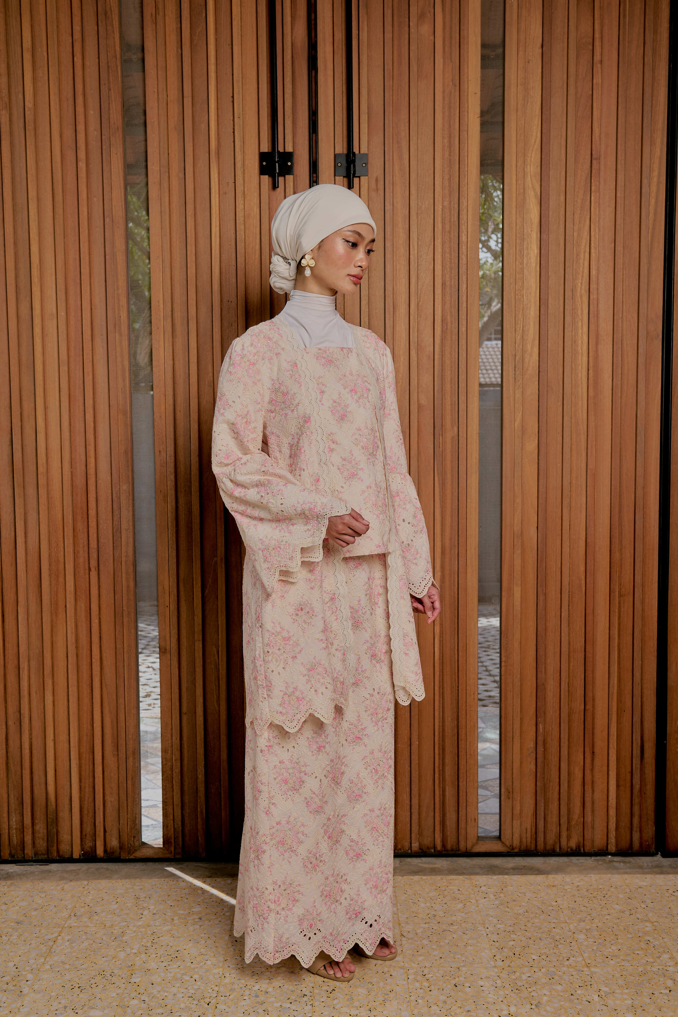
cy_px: 508
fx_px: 1017
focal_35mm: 36
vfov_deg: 53.1
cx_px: 339
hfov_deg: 36.9
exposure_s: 1/125
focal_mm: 36
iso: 200
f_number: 6.3
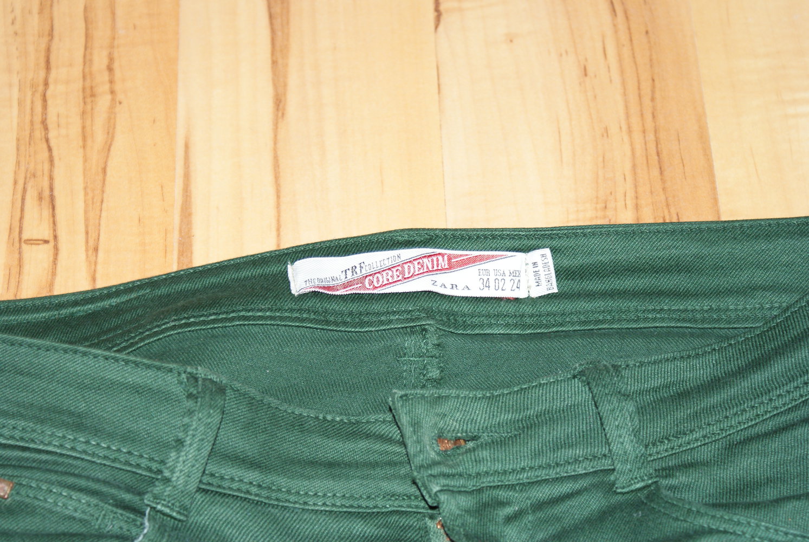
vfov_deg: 15.2
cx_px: 404
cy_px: 271
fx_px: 2025
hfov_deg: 22.6
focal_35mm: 90
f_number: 5.6
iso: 400
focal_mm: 60
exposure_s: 1/100
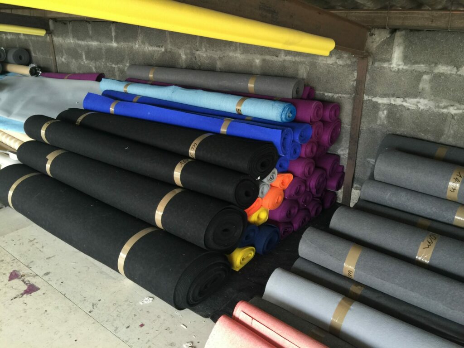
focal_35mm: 29
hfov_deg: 61.7
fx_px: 389
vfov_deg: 48.2
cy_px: 174
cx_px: 232
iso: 50
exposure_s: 1/17
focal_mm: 4.15
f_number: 2.2
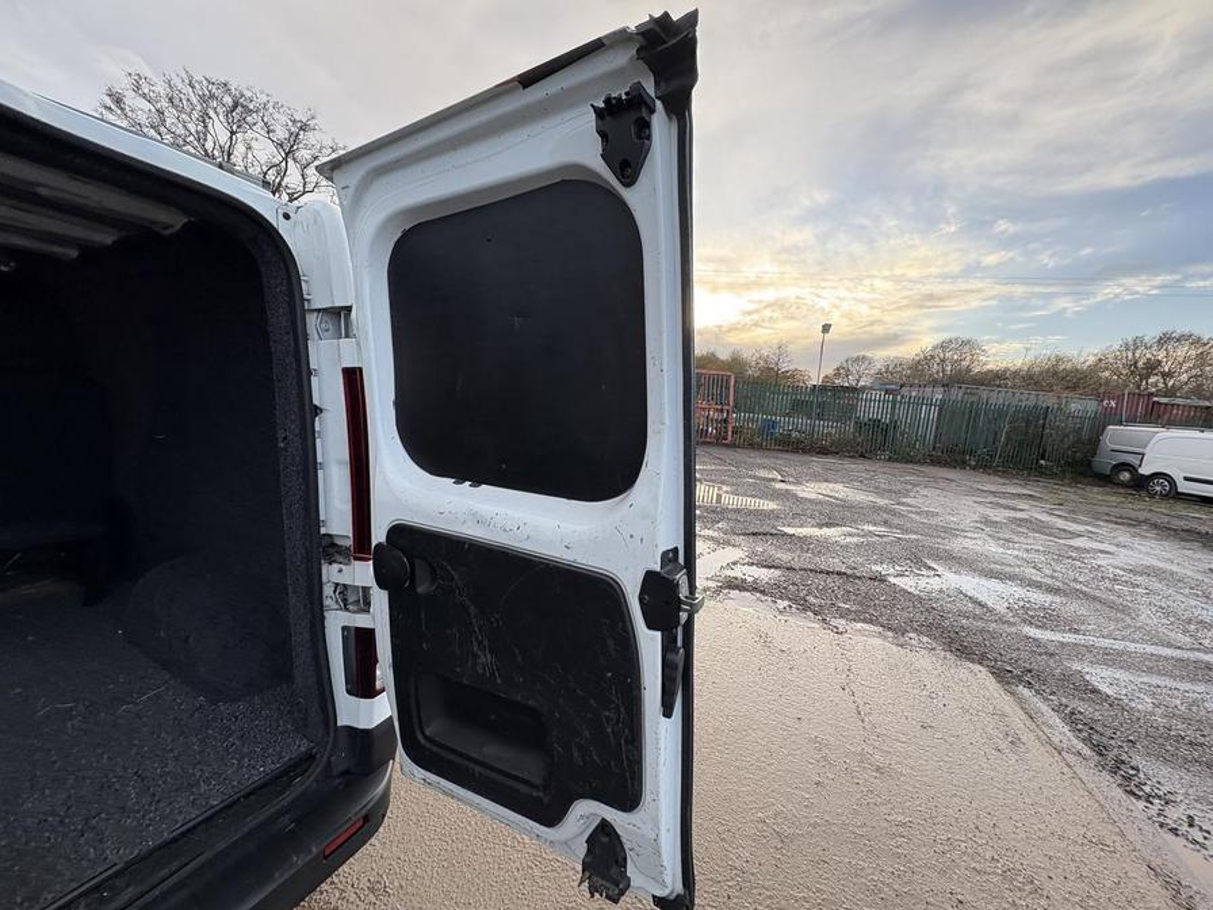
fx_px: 491
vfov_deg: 85.7
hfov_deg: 102.1
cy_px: 455
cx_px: 606
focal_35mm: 14
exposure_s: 1/156
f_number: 2.2
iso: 40
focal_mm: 2.22
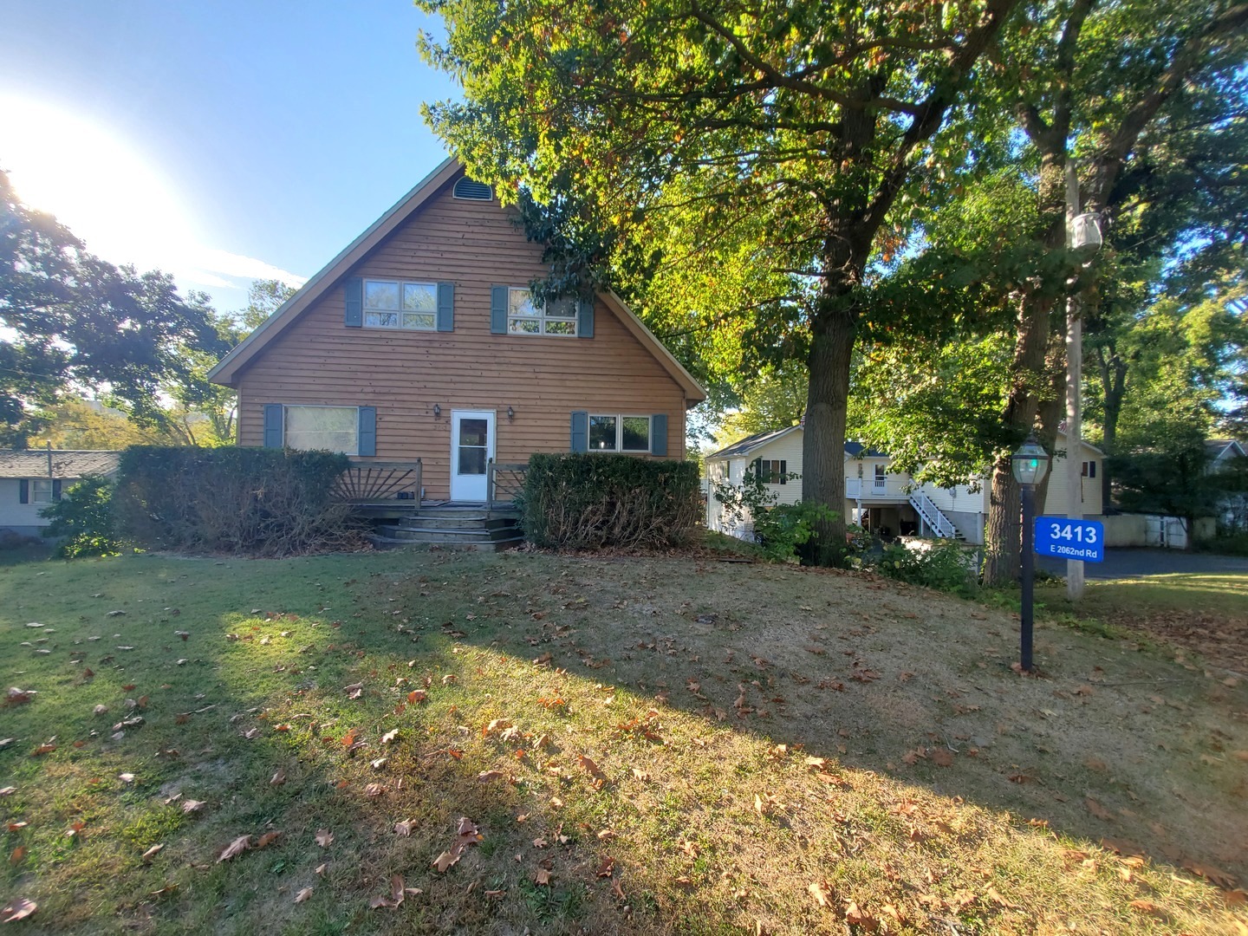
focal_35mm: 13
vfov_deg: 89.9
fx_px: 469
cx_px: 624
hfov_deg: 106.2
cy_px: 468
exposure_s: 1/215
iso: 50
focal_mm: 1.8
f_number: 2.2
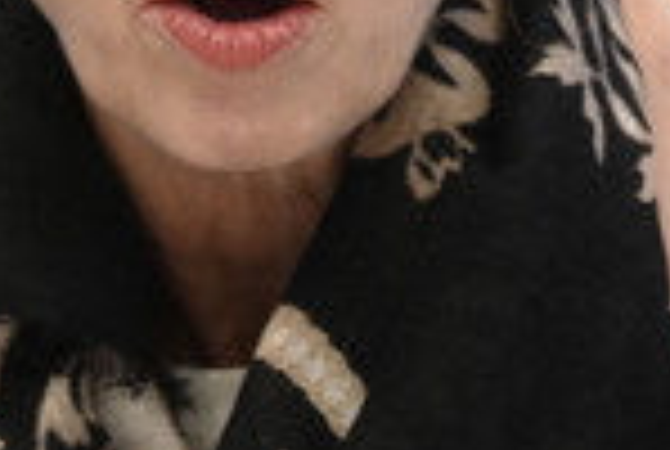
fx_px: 9567
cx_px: 232
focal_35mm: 513
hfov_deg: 4.0
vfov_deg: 2.7
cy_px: -212
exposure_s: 1/500
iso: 4000
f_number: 5.6
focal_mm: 170
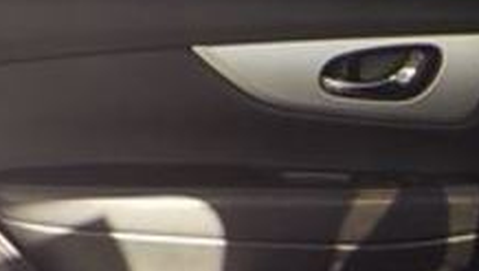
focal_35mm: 120
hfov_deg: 16.8
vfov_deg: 9.7
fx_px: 1525
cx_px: 624
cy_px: 456
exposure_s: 1/125
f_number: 3.3
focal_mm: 4.1
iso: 125
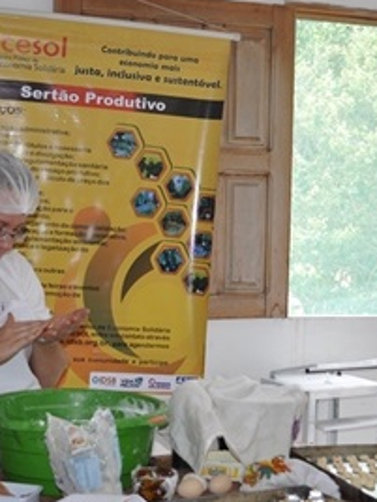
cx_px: 171
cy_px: 289
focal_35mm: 65
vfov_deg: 29.8
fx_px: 944
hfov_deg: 22.6
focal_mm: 22
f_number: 4
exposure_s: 1/160
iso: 400
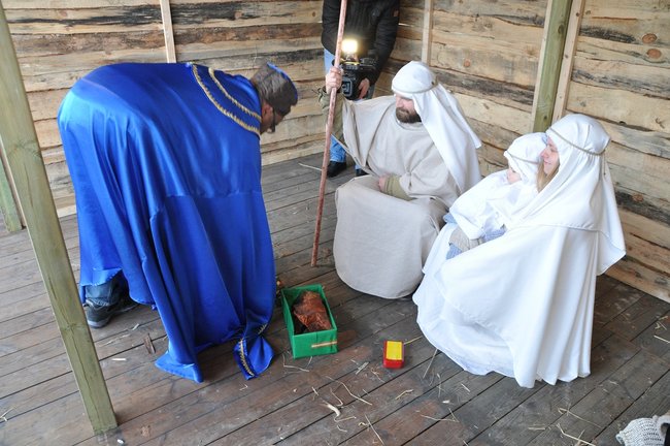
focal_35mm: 27
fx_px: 502
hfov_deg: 67.4
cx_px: 335
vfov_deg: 47.8
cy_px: 223
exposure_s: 1/80
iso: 1000
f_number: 6.3
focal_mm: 18
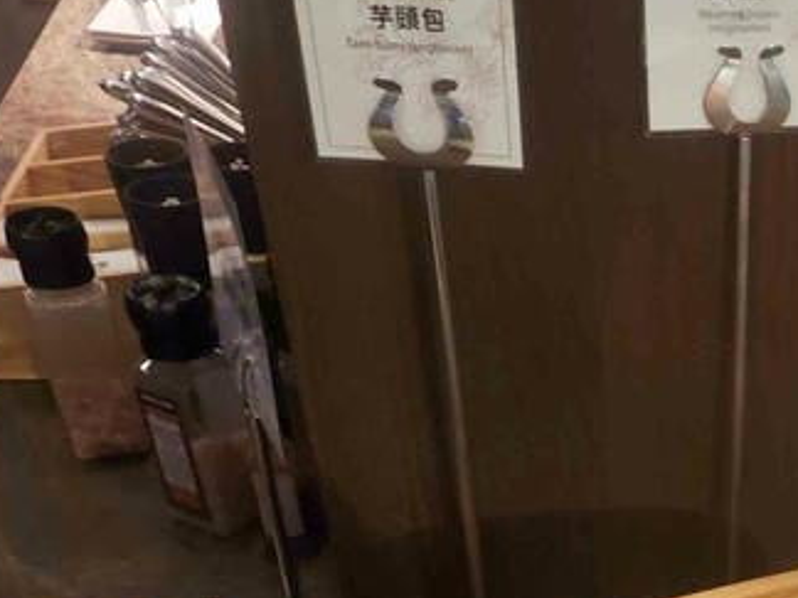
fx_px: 1452
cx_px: 929
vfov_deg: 19.9
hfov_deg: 27.5
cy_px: 915
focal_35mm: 63
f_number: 1.8
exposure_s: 1/60
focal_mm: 2.03
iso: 80
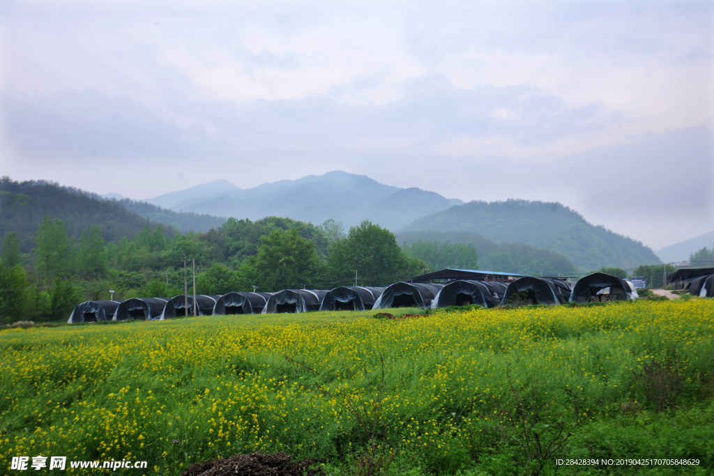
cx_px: 357
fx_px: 754
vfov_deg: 35.1
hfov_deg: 50.7
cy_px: 238
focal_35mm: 38
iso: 100
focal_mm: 38
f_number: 5.6
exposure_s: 1/125
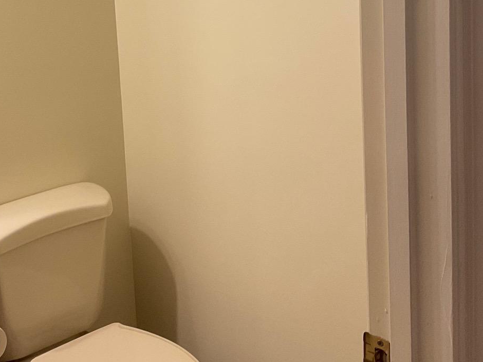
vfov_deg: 22.0
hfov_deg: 29.4
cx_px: 121
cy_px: 32
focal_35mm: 65
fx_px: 907
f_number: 1.8
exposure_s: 1/60
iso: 64
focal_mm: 3
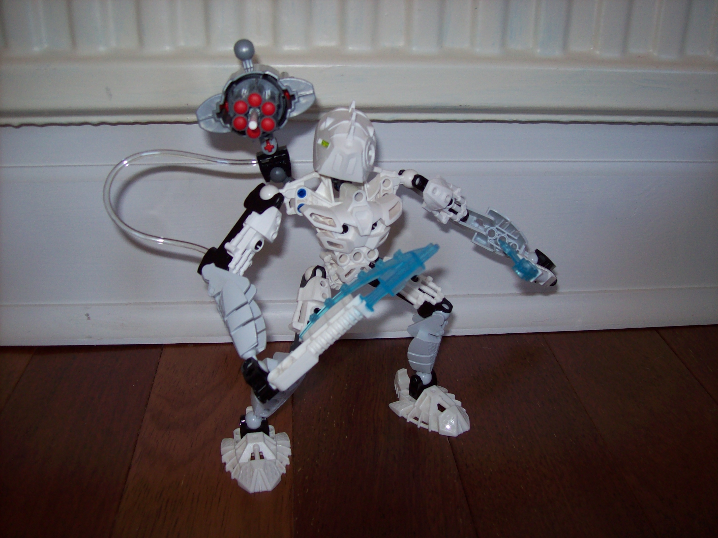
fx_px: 746
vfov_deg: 39.6
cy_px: 269
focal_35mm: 36
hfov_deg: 51.4
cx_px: 359
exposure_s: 1/64
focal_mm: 6
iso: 80
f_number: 2.7
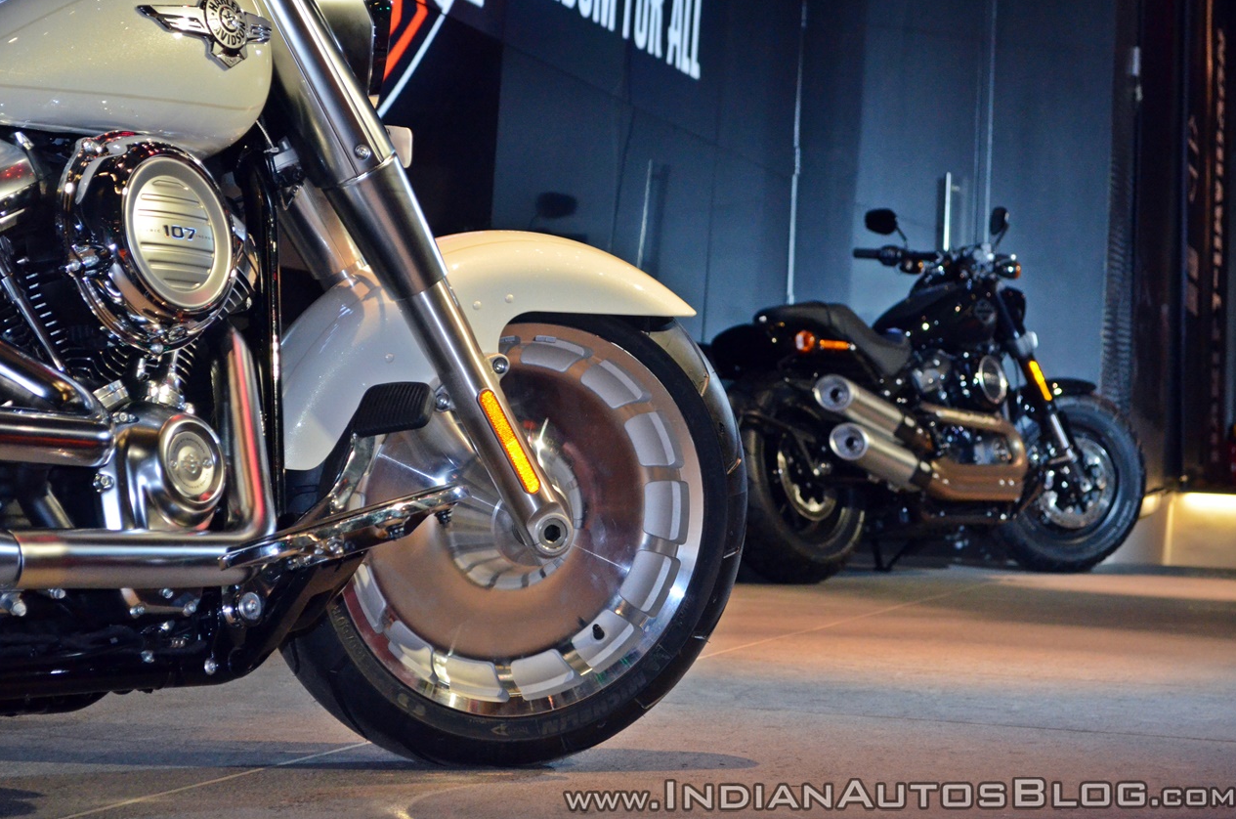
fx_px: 2861
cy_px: 406
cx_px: 622
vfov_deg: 16.3
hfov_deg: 24.4
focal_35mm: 84
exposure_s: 1/60
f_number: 5.6
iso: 3200
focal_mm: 55
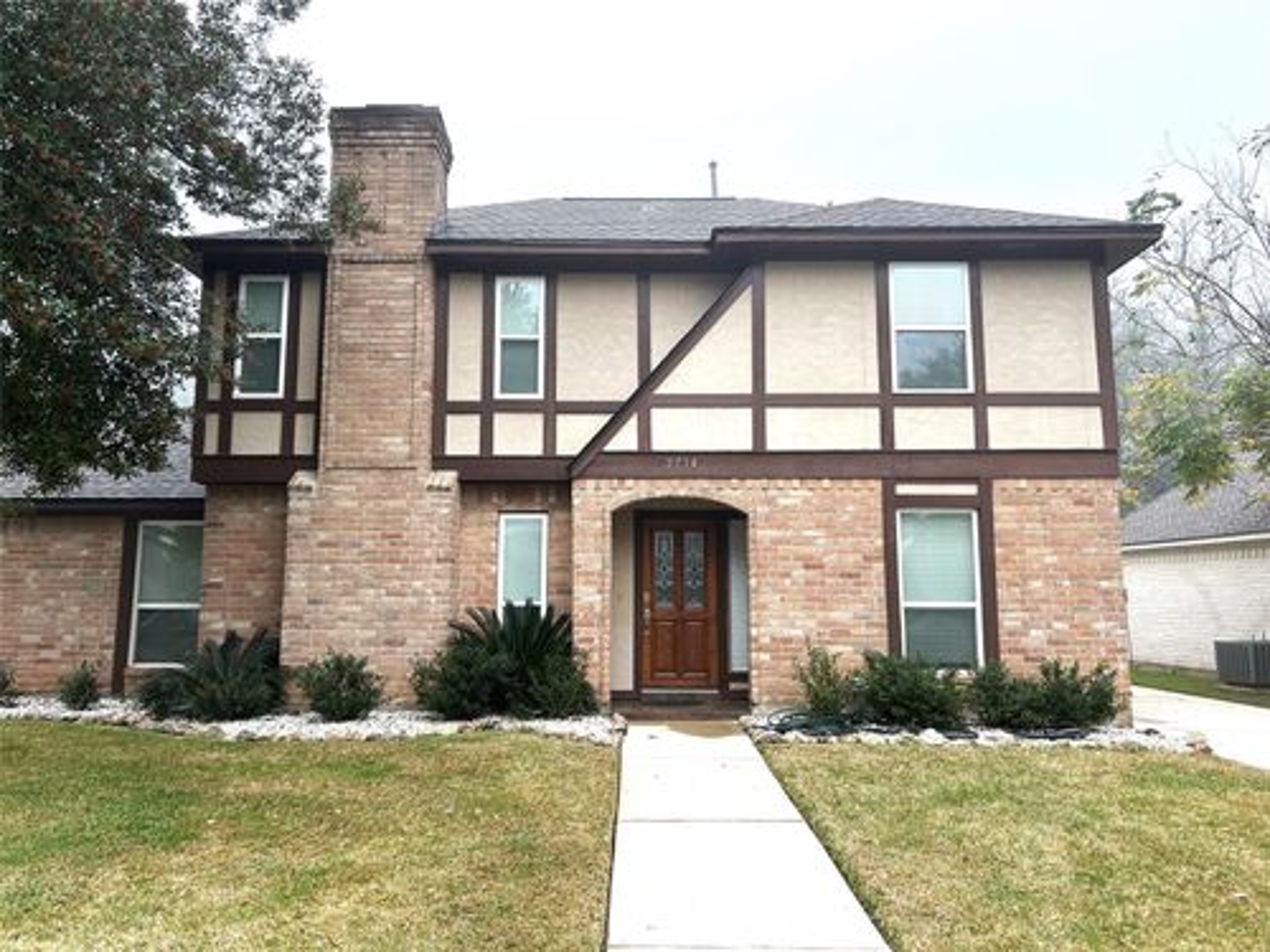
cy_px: 476
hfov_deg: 67.3
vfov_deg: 53.1
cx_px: 635
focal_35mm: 26
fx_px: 954
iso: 50
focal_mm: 5.7
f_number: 1.5
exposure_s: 1/909
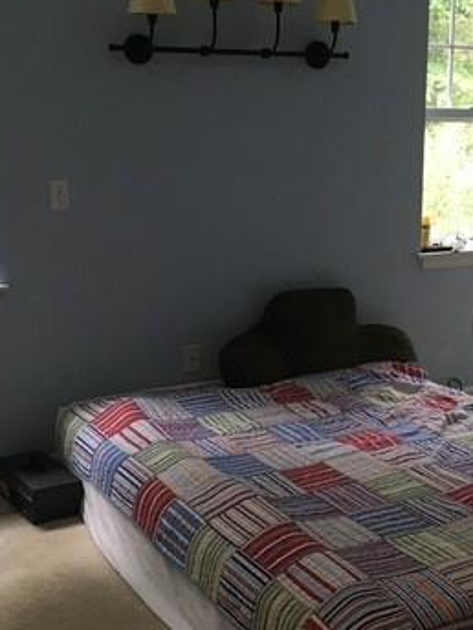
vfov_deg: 35.5
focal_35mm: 54
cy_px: 308
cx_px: 308
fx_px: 984
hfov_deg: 26.9
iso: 40
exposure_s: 1/30
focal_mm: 4.15
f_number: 2.2
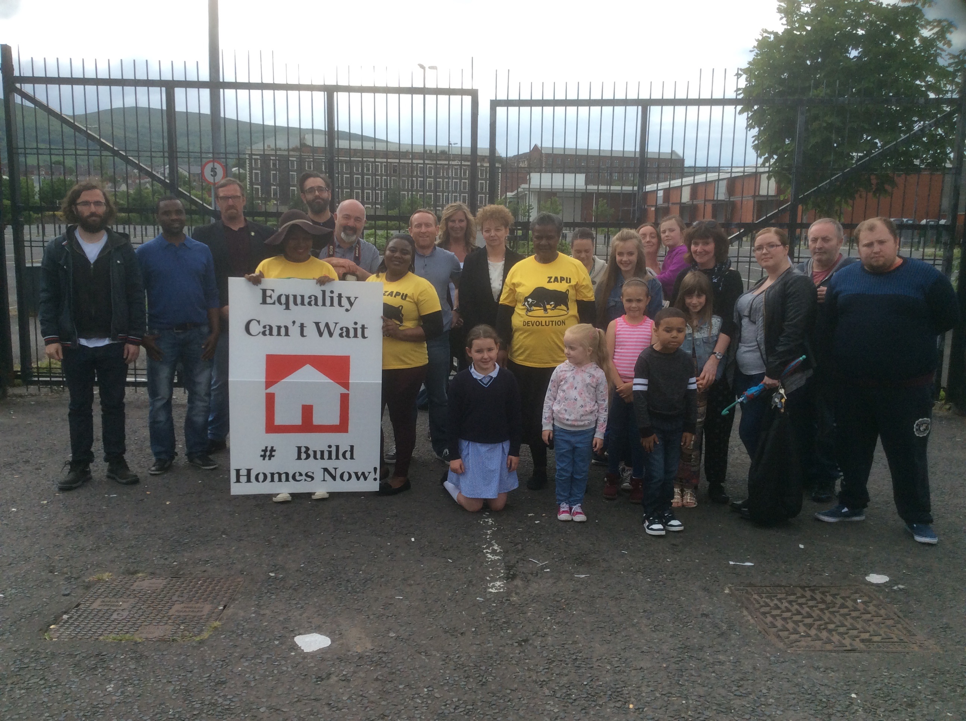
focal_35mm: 32
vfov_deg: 44.1
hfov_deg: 56.9
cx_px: 483
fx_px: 892
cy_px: 360
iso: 32
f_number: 2.4
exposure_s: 1/596
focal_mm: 3.3
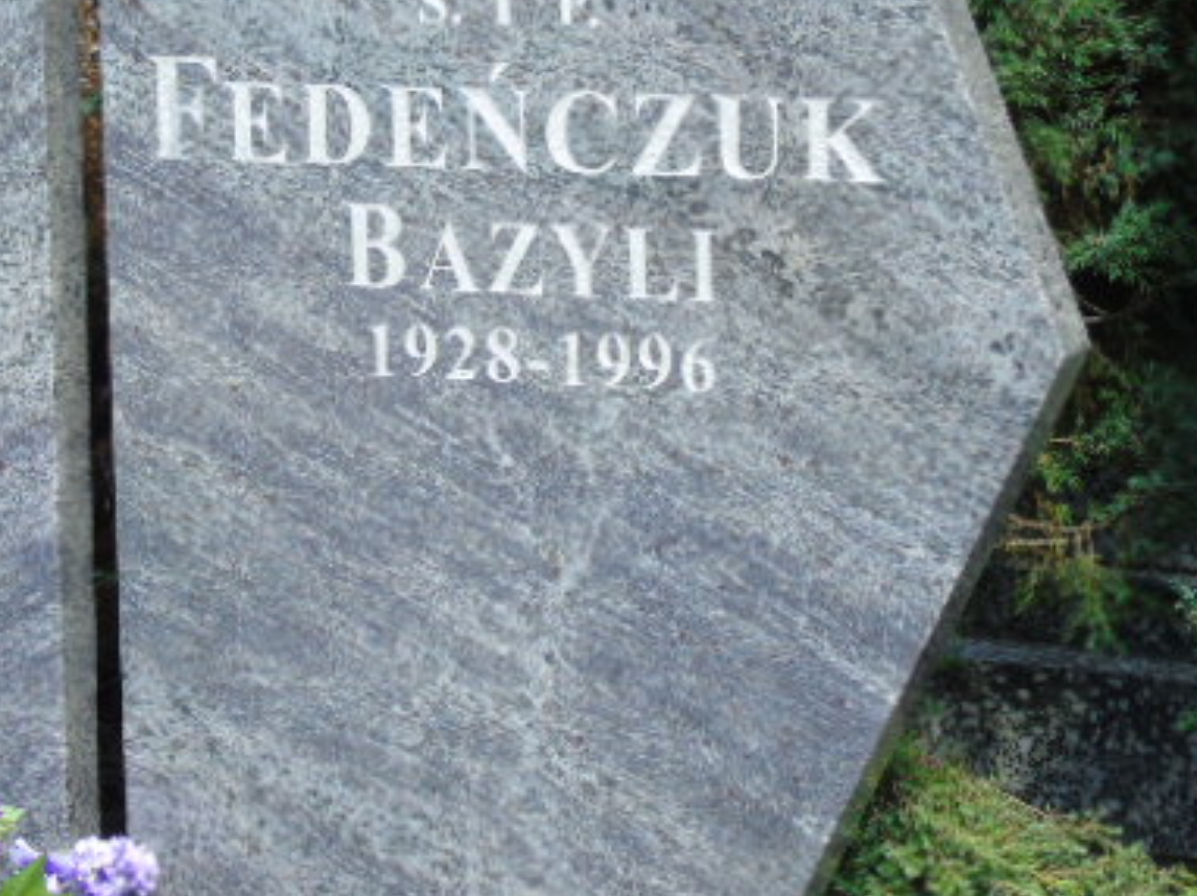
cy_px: 279
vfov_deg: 8.2
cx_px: 342
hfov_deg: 10.9
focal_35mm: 181
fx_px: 6255
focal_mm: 19
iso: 80
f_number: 4.4
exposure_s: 1/60
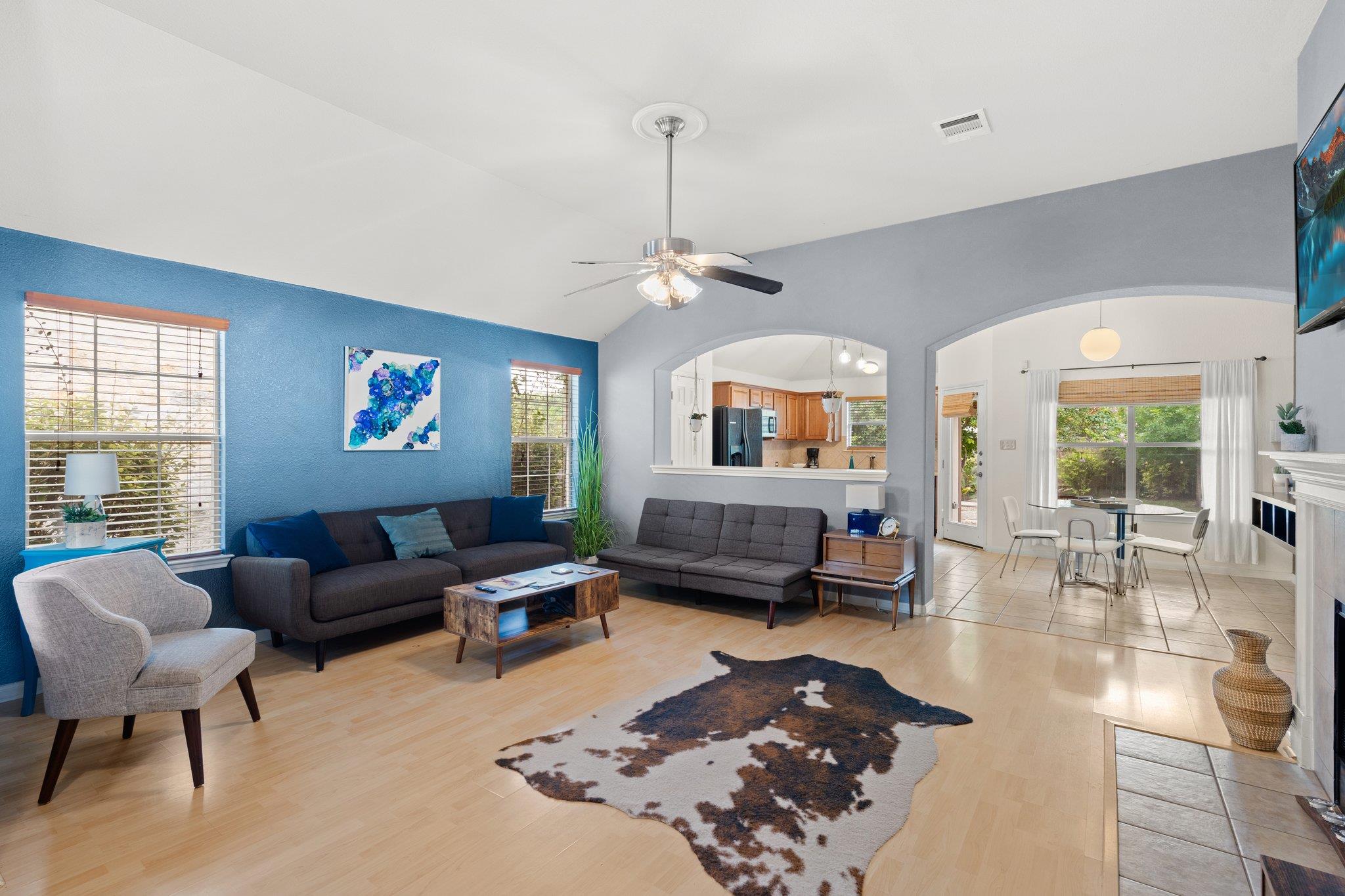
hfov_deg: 96.7
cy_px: 448
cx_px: 672
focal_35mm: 16
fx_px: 598
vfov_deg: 73.7
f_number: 9
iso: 320
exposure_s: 1.3
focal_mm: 16
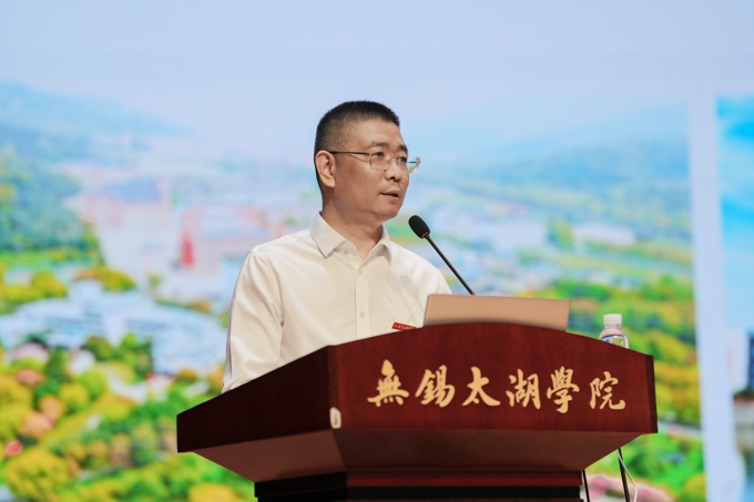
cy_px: 251
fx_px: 2429
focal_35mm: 116
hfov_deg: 17.6
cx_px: 377
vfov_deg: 11.8
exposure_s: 1/250
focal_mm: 116
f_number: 2.8
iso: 320
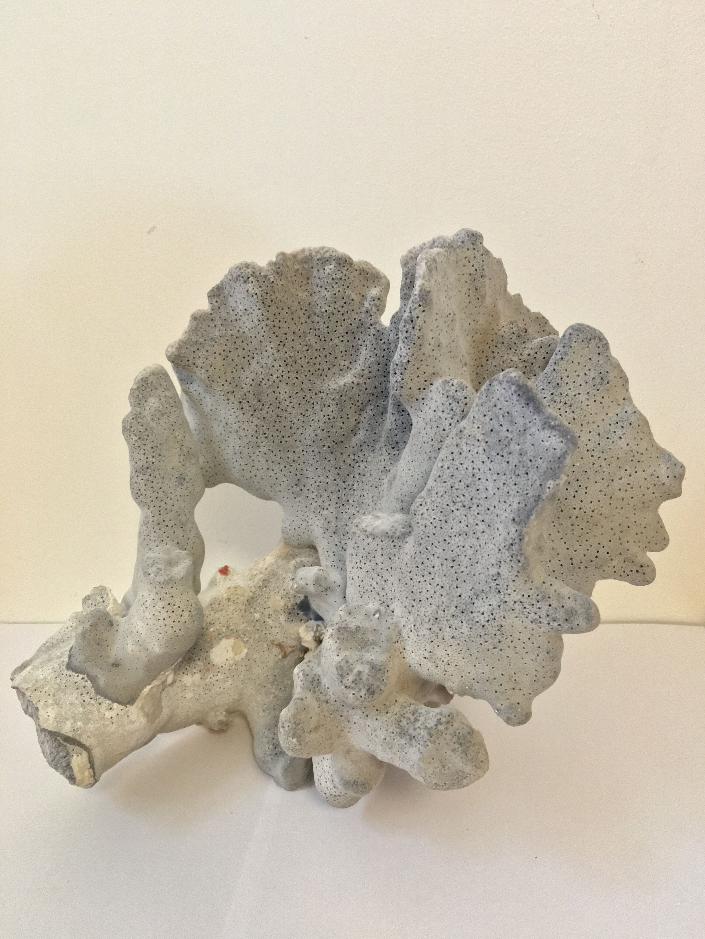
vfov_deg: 61.7
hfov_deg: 48.2
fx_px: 787
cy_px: 470
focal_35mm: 29
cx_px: 352
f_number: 2.2
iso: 250
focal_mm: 4.15
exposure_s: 1/17
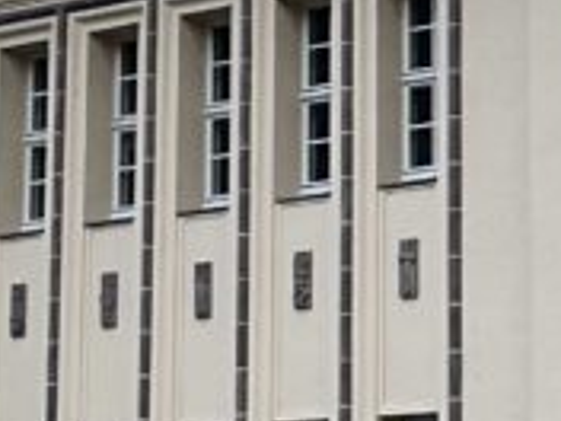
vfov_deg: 8.8
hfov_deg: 11.5
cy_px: 137
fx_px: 2739
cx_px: 647
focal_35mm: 169
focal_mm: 3
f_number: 1.8
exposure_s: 1/122
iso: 20
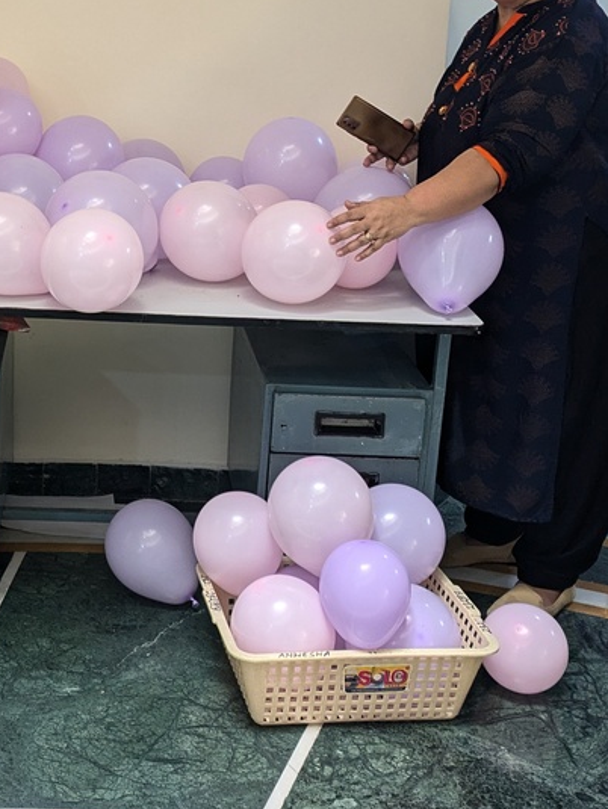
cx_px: 106
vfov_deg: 35.0
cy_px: 237
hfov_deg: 26.5
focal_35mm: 54
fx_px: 1263
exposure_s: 1/50
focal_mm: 5.43
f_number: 1.89
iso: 162
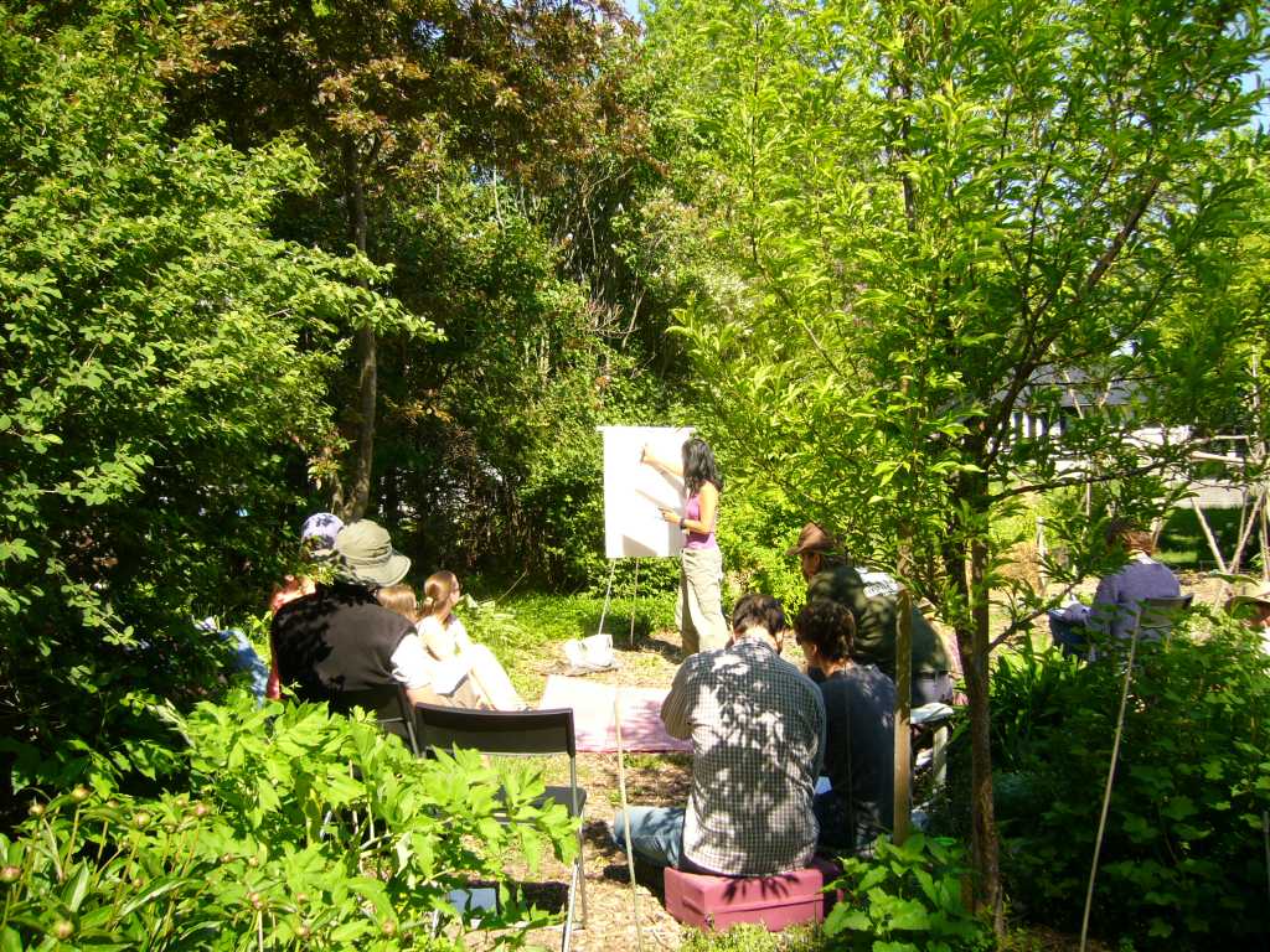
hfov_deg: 52.6
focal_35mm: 35
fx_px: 1284
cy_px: 476
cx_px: 635
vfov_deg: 40.7
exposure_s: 1/640
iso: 100
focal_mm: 5.8
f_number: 2.8
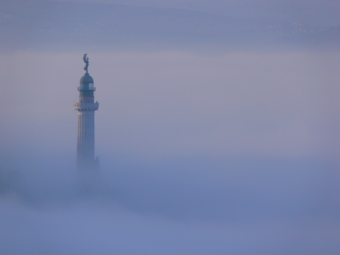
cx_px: 170
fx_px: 4125
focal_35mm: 420
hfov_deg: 4.7
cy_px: 128
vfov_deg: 3.5
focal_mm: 88.8
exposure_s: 1/400
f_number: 4.5
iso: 80
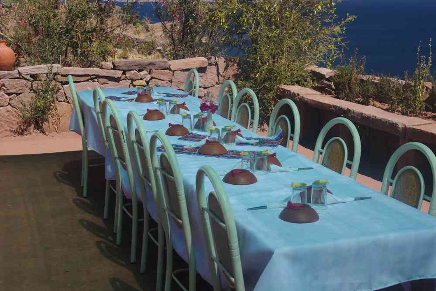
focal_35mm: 52
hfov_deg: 37.9
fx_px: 636
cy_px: 146
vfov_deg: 25.8
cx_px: 218
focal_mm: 35
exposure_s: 1/100
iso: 200
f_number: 11
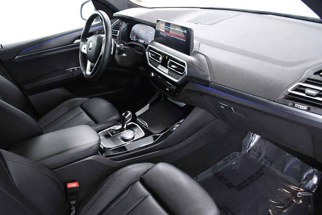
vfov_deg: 47.9
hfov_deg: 67.4
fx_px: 241
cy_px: 108
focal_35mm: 27
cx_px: 161
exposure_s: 1/100
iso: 2500
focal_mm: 18
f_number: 5
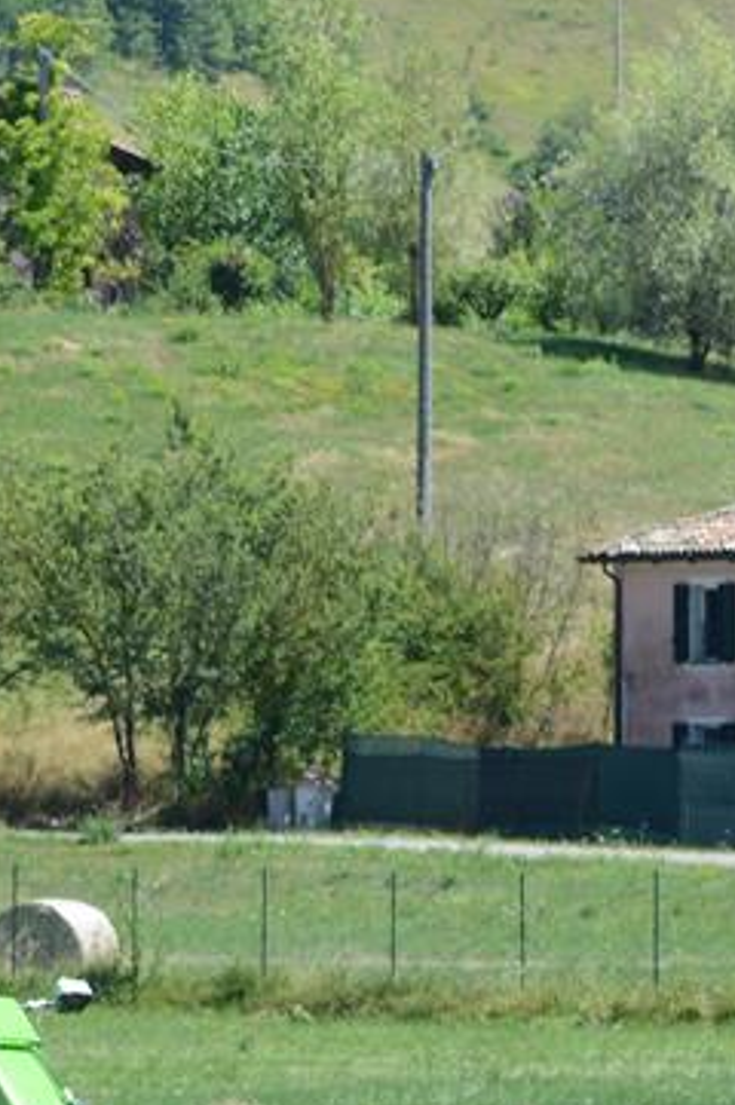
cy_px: 940
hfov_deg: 3.1
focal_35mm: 440
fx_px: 13500
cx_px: -1574
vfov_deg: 4.7
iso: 320
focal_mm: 98
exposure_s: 1/400
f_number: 10
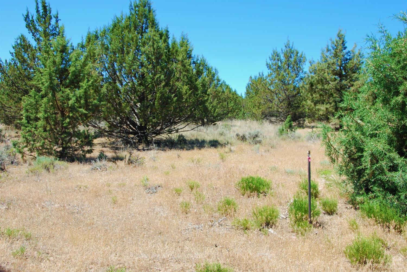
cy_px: 136
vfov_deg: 34.3
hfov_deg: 49.5
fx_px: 441
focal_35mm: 39
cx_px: 204
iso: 100
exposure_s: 1/200
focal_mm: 26
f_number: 7.1
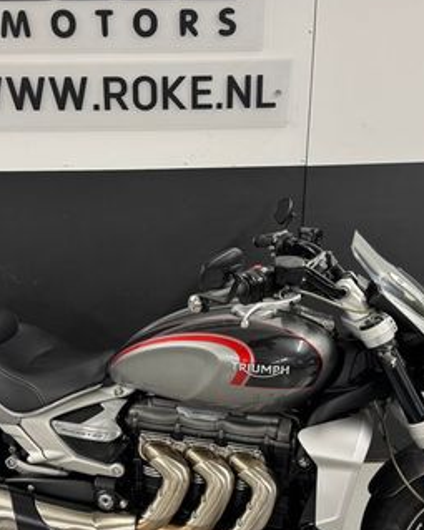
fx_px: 738
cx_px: 183
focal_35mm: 47
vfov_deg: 39.5
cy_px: 301
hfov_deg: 32.0
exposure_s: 1/100
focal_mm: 6.76
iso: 200
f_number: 1.78
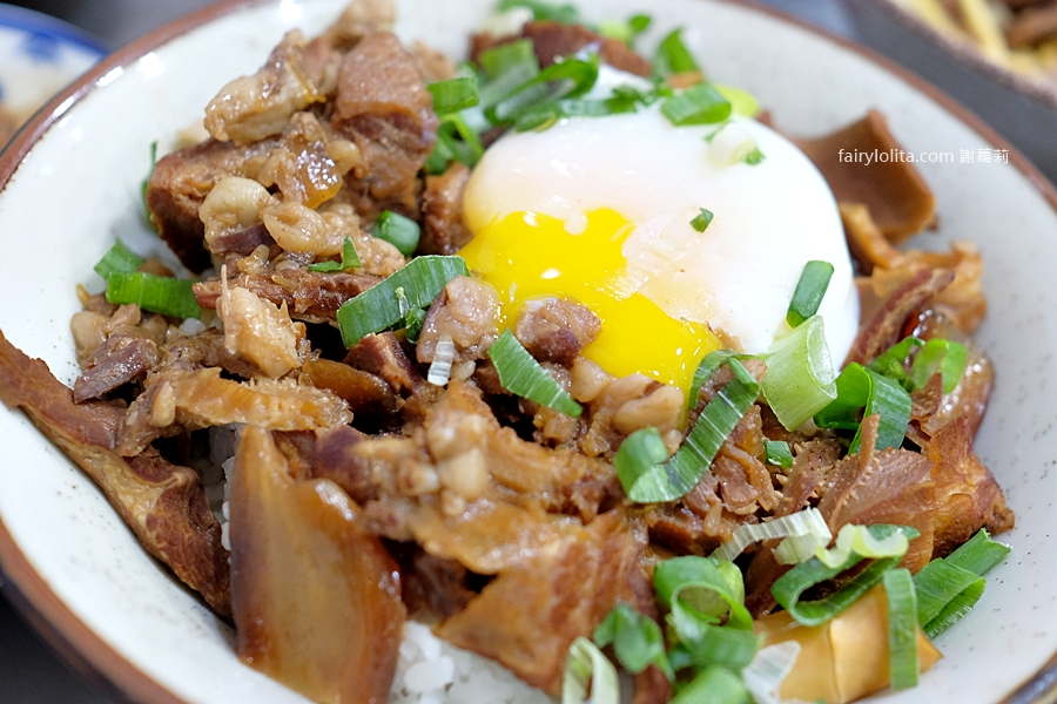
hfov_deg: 54.4
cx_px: 528
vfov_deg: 37.9
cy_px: 352
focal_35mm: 35
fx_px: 1028
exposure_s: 1/56
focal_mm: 23
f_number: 3.2
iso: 1000
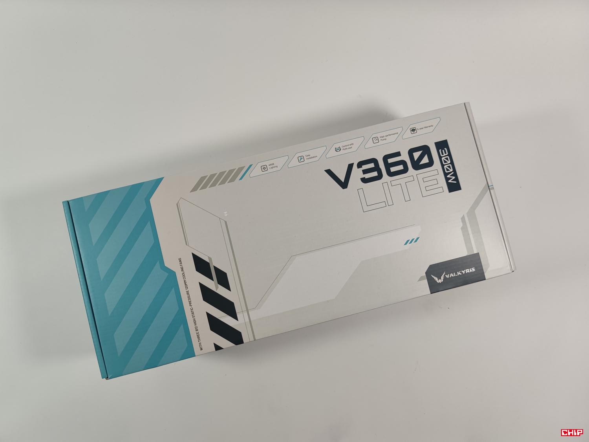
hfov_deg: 69.4
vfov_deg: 54.9
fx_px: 425
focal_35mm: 25
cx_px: 294
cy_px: 221
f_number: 1.85
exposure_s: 1/100
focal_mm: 6.78
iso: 59
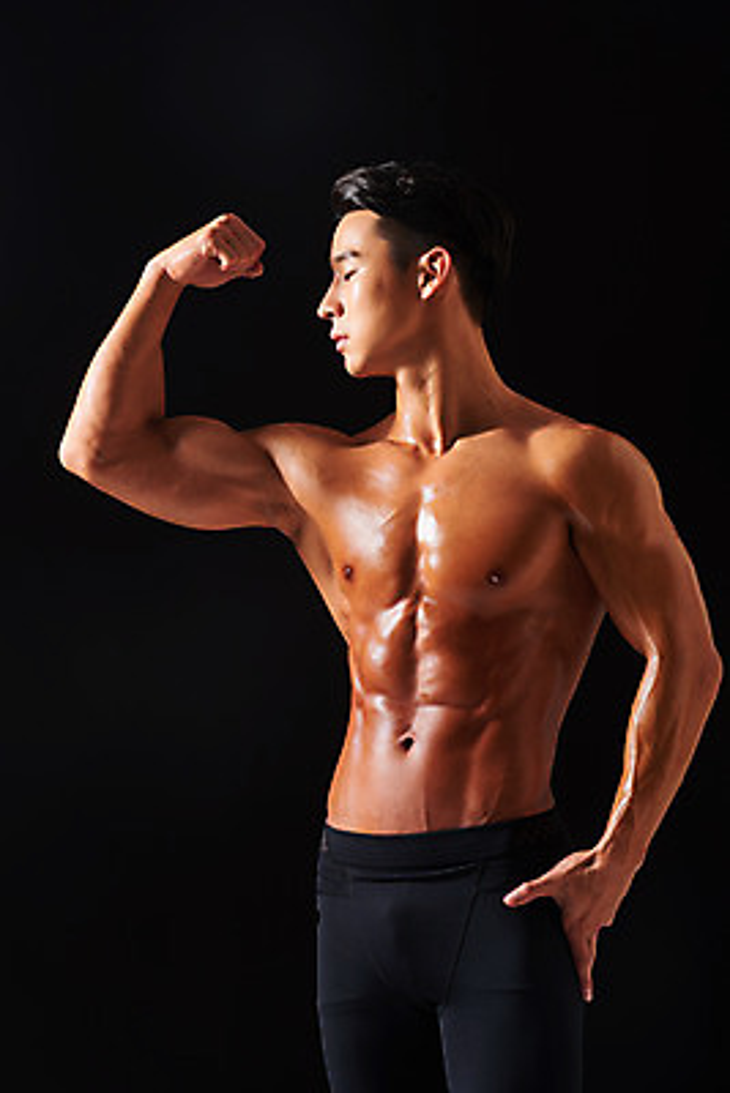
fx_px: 4102
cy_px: 546
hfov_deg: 10.2
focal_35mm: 135
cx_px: 365
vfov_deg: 15.2
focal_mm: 135
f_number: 11
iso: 100
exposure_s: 1/125
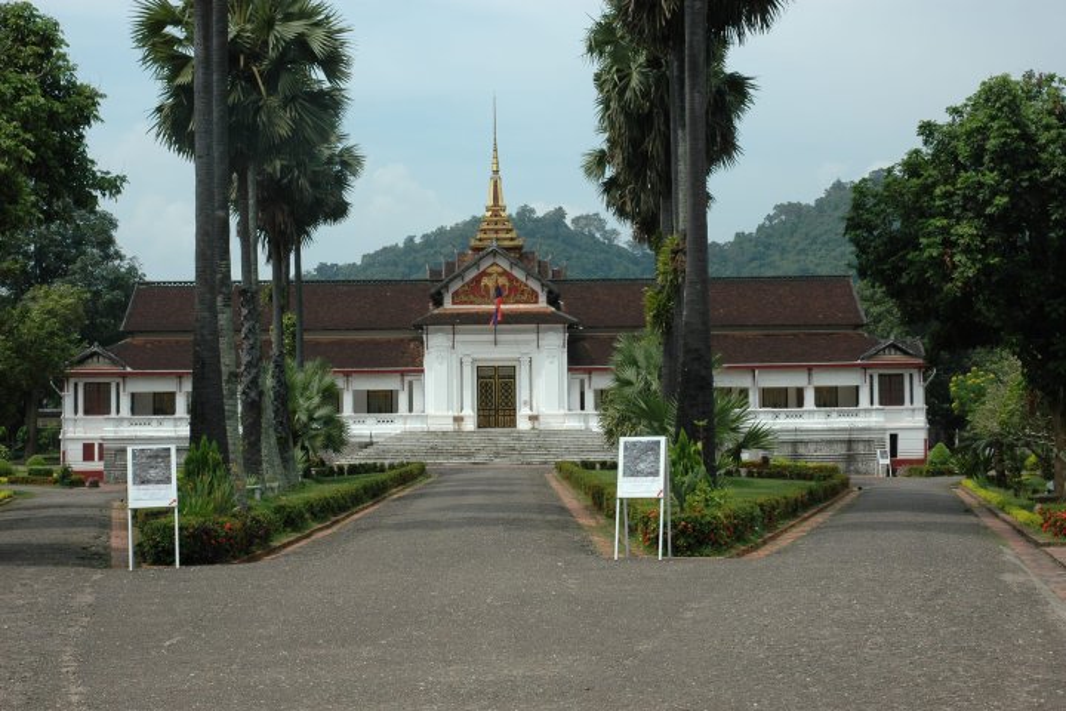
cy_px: 356
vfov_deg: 25.8
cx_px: 533
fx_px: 1554
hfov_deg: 37.9
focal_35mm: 52
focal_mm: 35
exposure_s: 1/320
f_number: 9
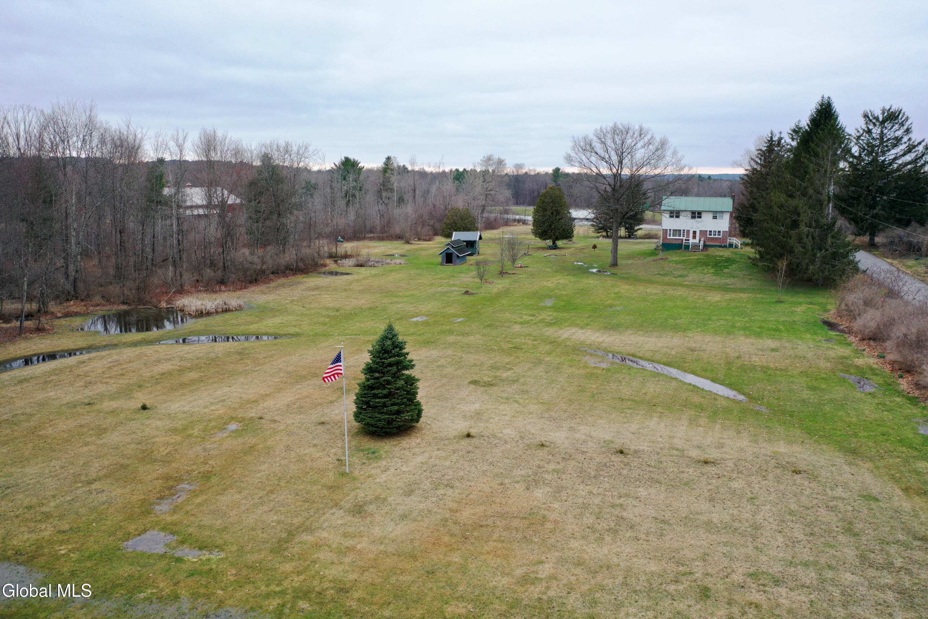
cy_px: 310
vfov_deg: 46.4
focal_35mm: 28
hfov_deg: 65.5
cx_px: 464
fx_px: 722
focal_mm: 10.26
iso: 200
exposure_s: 1/30
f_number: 2.8
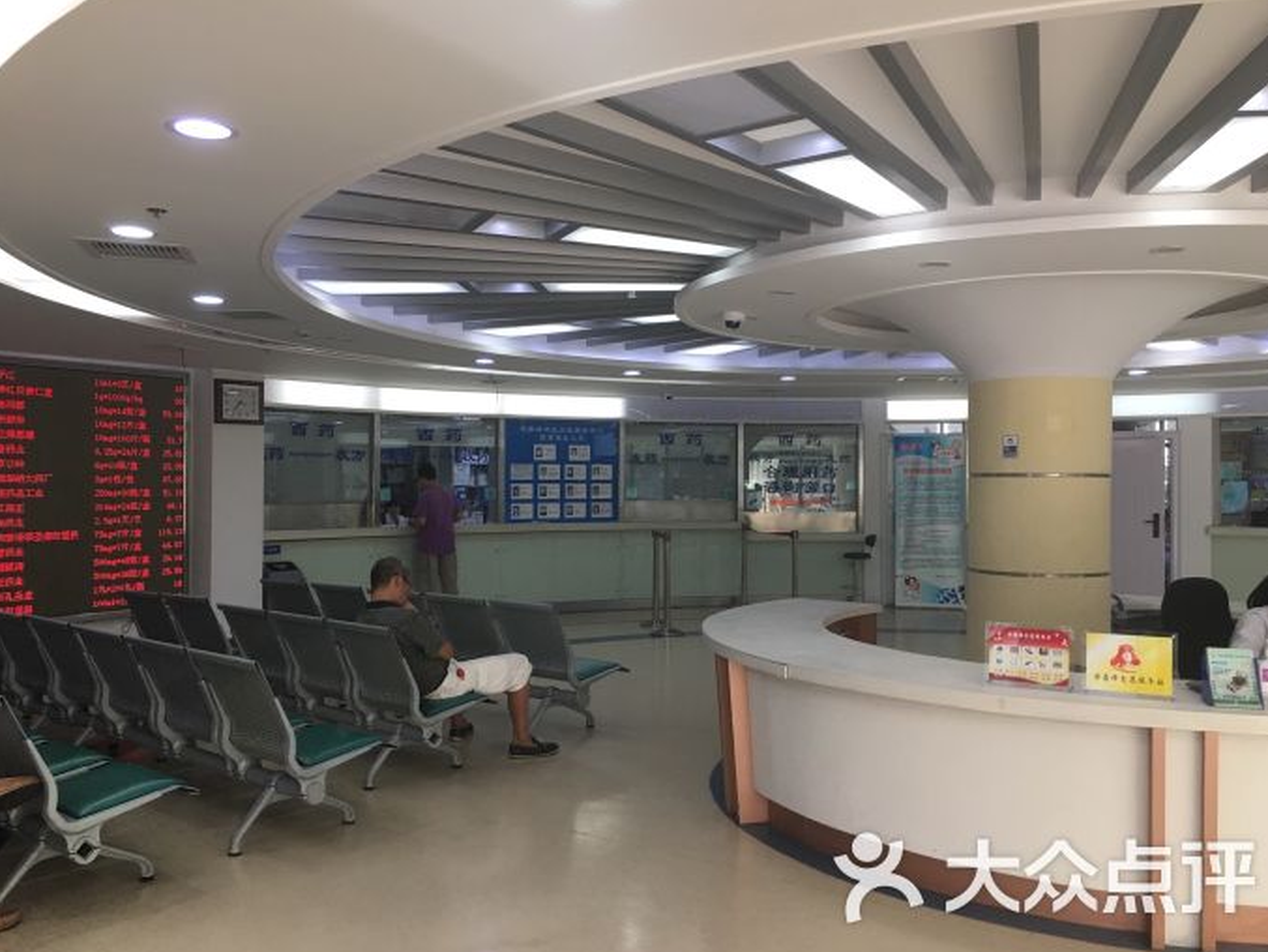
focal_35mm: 30
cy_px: 483
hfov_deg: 59.9
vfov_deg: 46.8
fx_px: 1099
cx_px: 648
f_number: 2.2
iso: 40
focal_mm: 4.15
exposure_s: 1/30
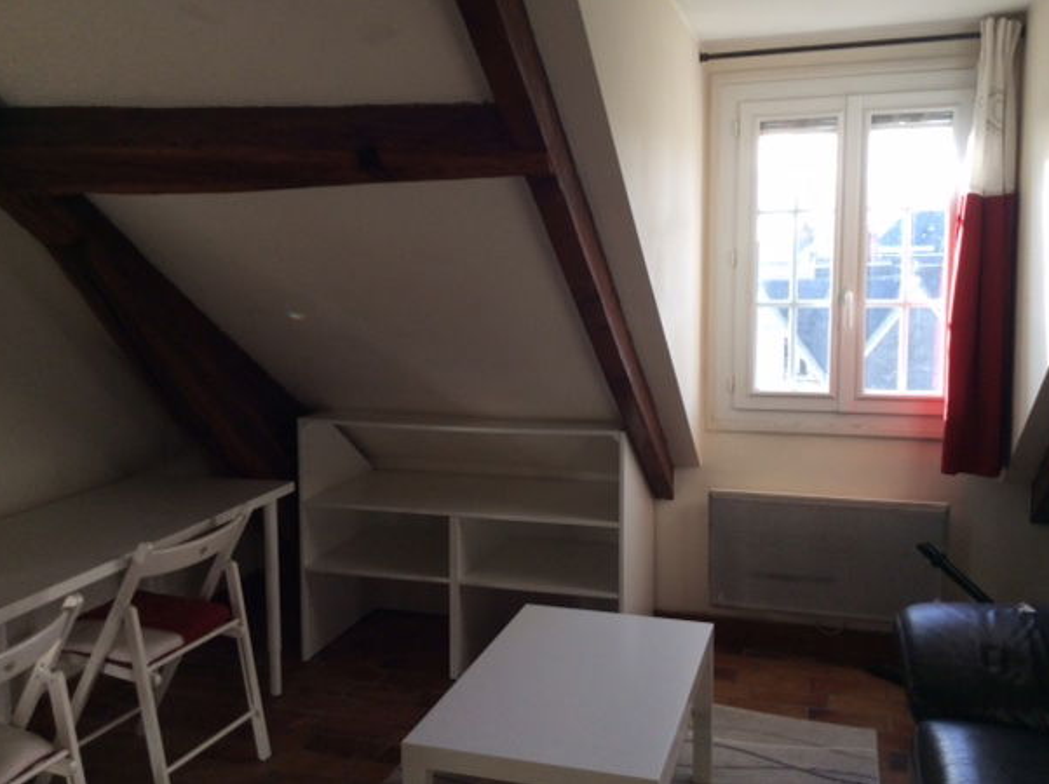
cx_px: 509
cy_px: 371
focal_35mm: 34
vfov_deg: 41.7
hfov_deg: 54.0
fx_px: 1029
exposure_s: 1/100
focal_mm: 3.3
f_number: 2.4
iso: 40
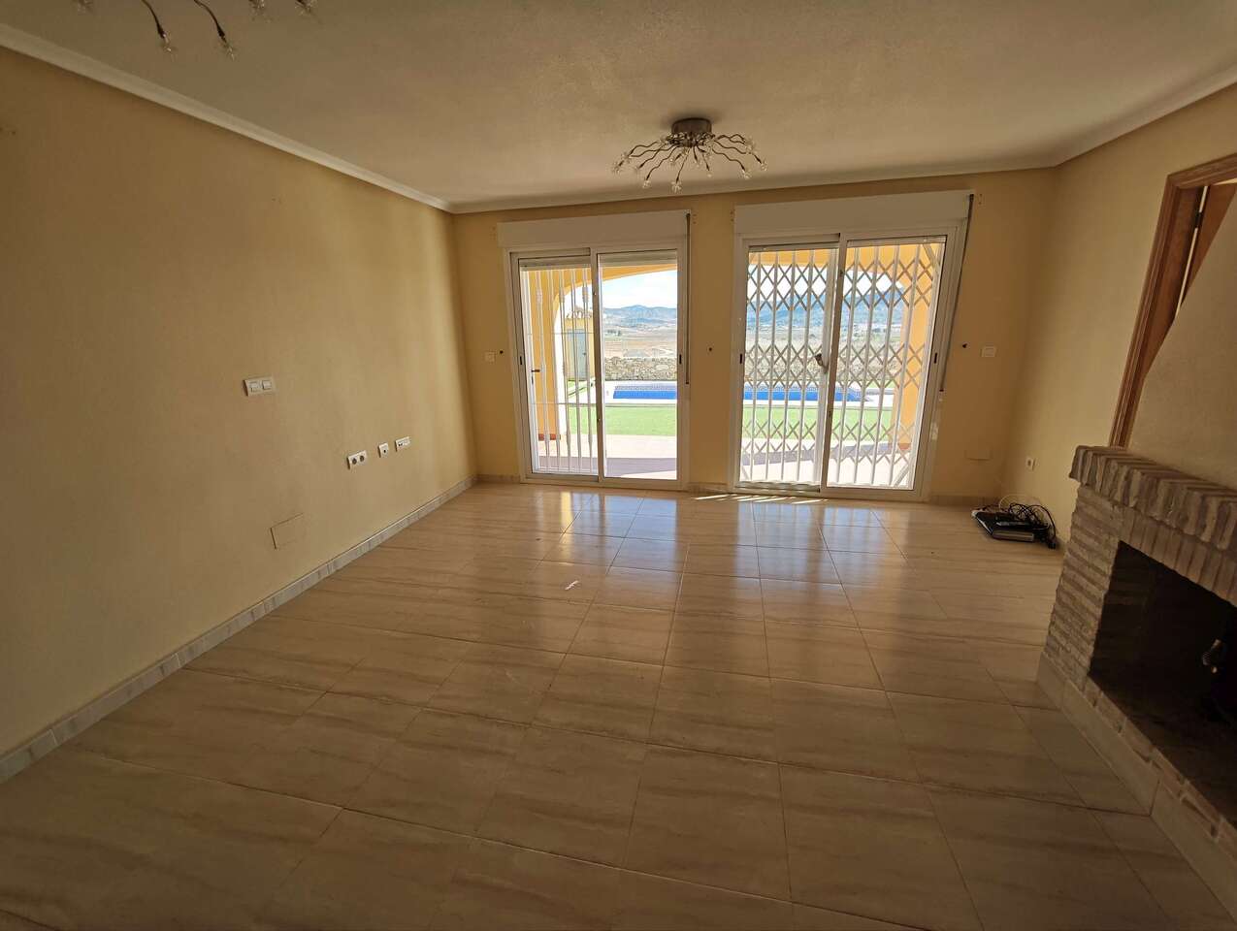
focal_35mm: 14
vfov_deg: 85.8
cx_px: 618
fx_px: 501
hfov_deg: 102.0
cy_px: 466
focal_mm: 2.16
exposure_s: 1/134
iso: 50
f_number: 2.2
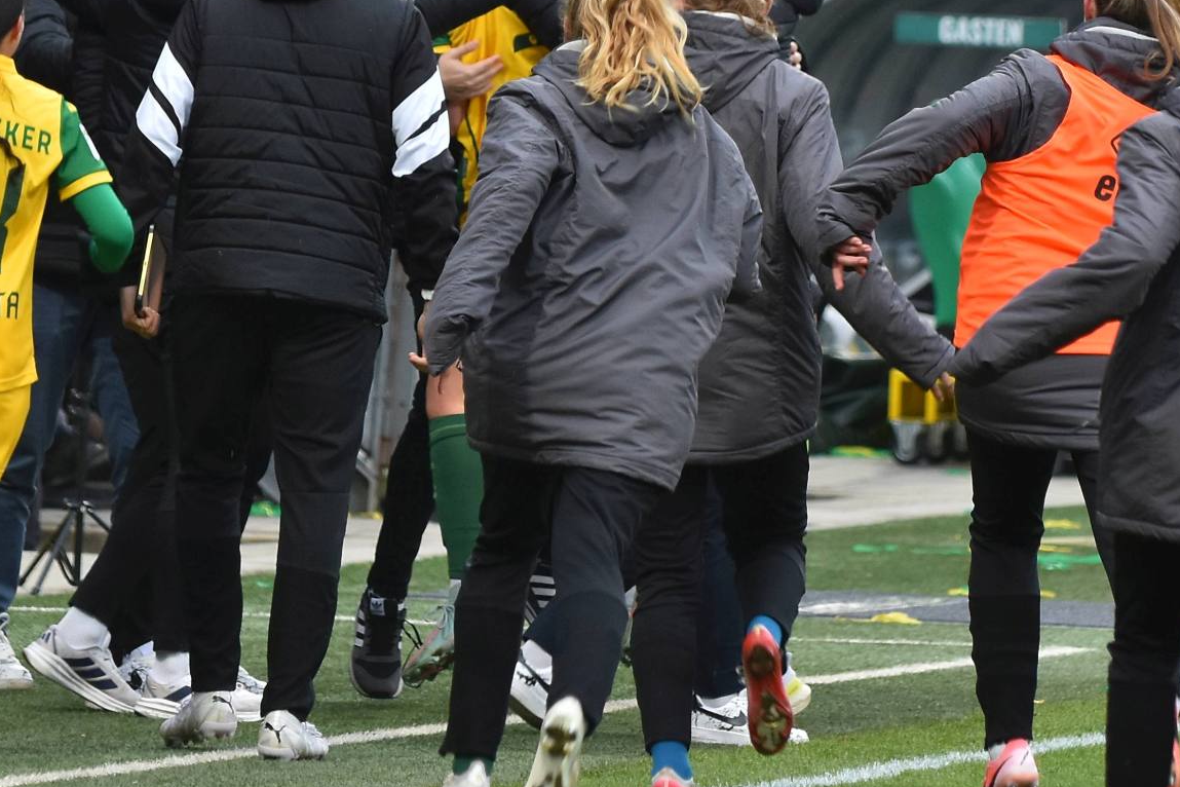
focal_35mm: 376
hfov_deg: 5.5
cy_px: 239
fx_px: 12323
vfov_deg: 3.7
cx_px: 405
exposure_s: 1/320
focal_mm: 150
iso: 500
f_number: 3.5
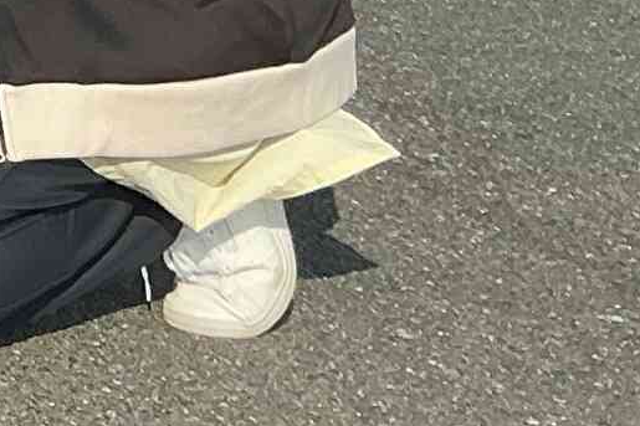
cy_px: -524
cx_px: -1044
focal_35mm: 170
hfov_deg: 10.1
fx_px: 3021
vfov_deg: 7.6
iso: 25
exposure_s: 1/1451
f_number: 1.8
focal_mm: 3
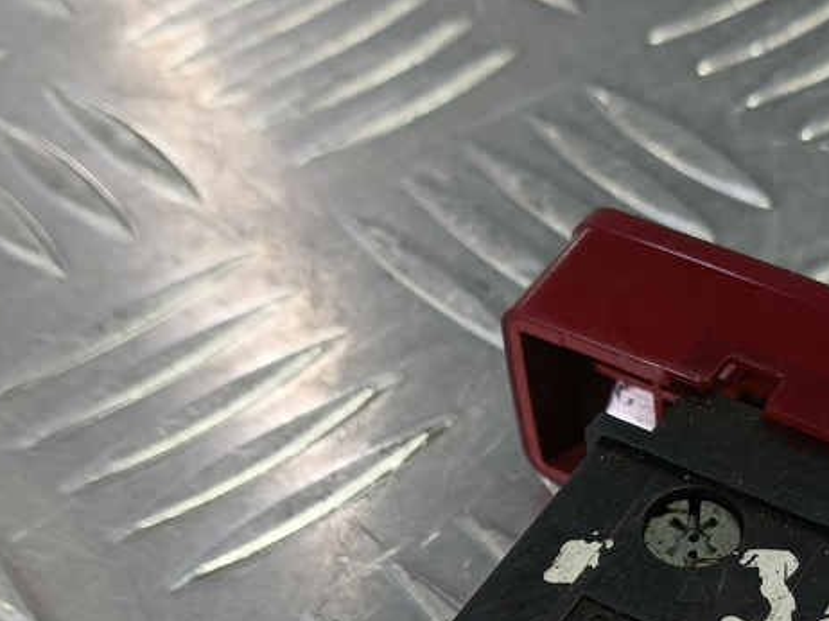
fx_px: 1221
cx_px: 759
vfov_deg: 26.6
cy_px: 657
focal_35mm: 51
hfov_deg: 35.2
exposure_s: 1/50
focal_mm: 4.11
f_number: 1.6
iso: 105
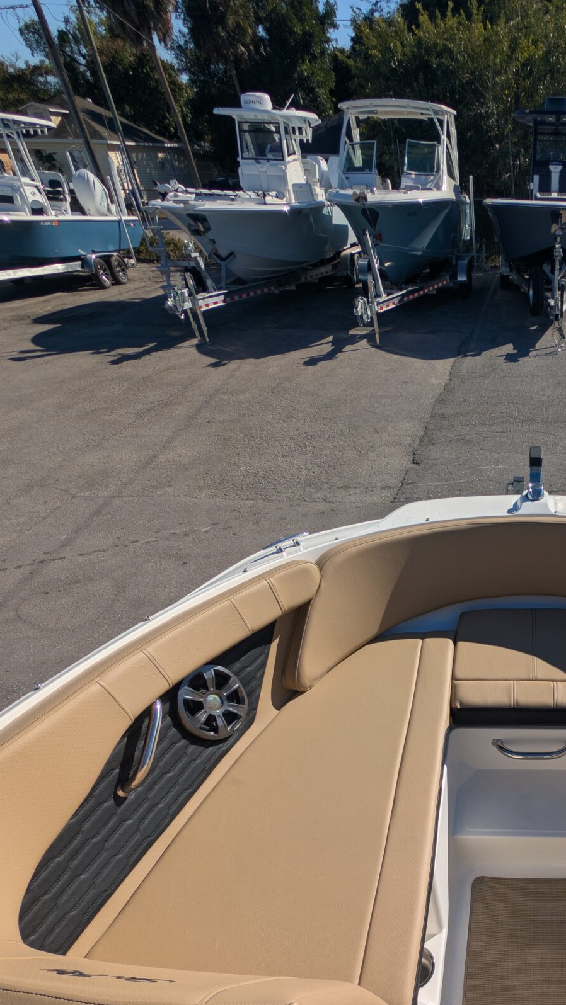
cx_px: 519
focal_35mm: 21
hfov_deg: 47.6
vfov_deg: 78.3
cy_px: 738
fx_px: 560
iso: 39
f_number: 1.95
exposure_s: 1/3425
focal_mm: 2.23
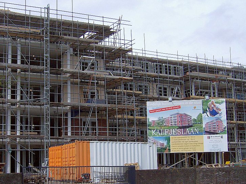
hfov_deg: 37.0
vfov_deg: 28.4
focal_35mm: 51
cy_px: 113
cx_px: 75
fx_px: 362
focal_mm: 6
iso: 100
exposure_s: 1/564
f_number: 4.7
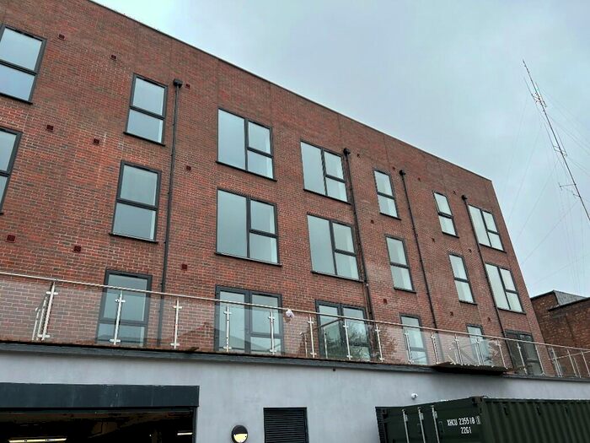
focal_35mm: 26
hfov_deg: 67.3
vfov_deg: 53.1
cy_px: 222
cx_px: 295
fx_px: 443
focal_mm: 5.7
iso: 50
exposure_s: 1/1575
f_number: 1.5
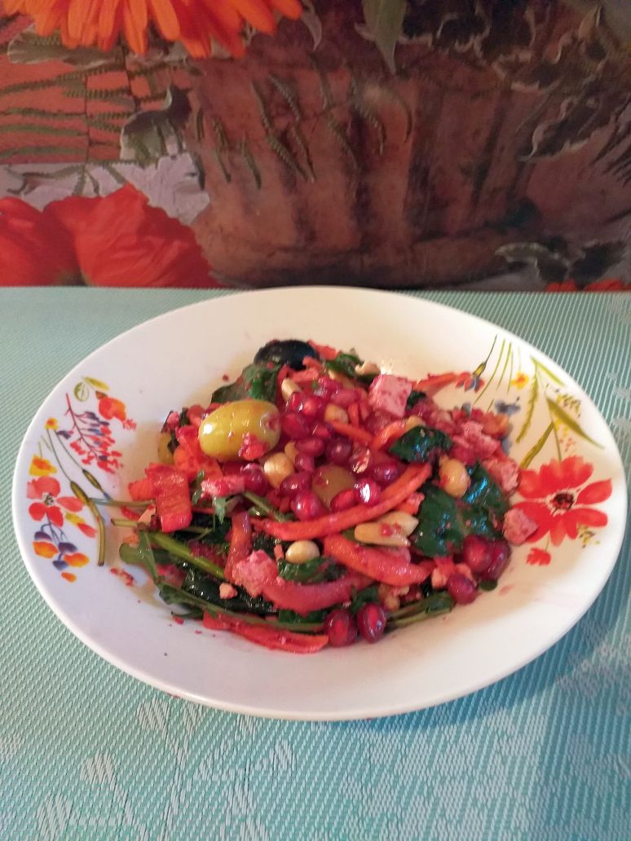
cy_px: 420
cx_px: 316
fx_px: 632
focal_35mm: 26
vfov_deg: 67.3
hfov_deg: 53.1
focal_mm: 3.6
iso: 250
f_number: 1.9
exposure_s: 1/25
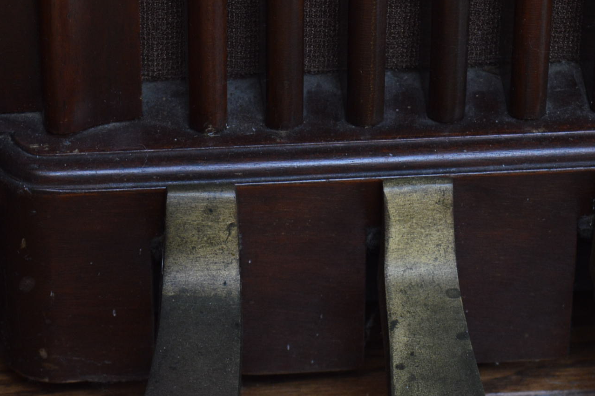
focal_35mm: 194
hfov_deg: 10.6
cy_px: 183
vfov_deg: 7.1
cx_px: 371
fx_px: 3207
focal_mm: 55
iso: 400
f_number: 5.6
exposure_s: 1/80
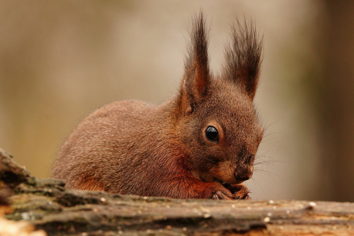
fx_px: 9793
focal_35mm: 996
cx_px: 183
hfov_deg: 2.1
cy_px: 128
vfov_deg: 1.4
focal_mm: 600
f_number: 8
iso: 2000
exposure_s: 1/640
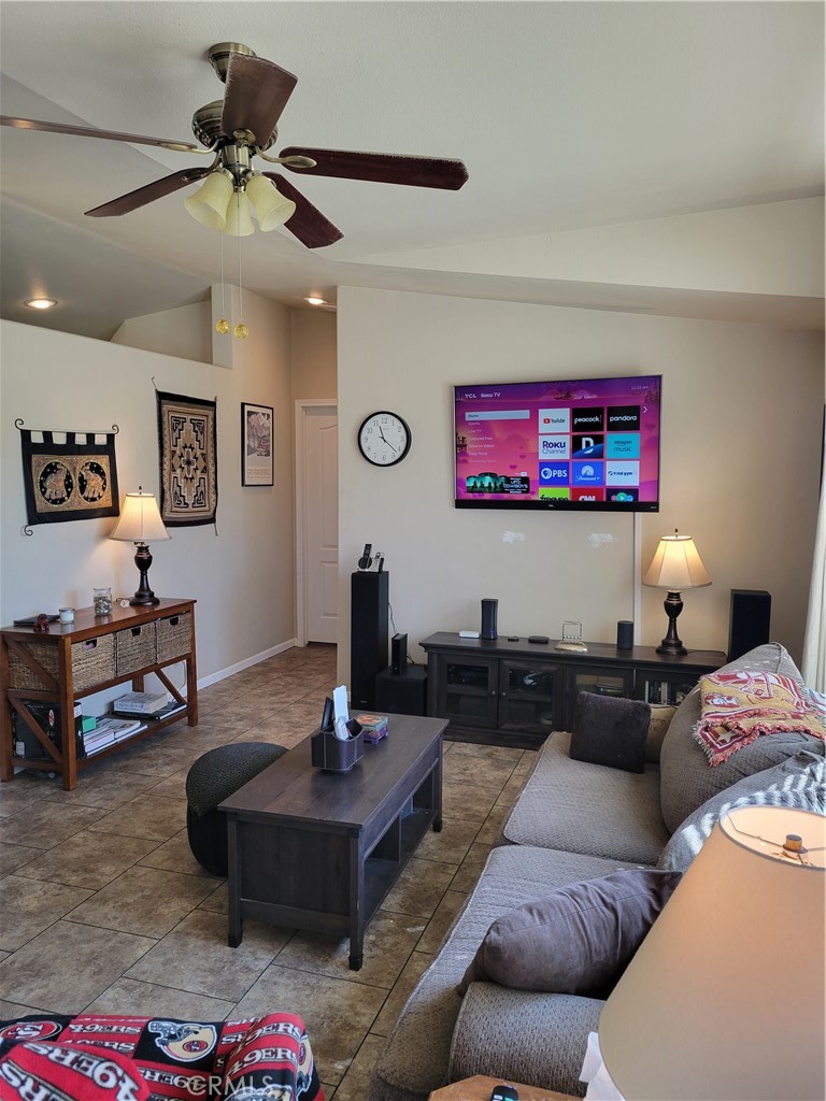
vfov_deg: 67.3
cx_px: 413
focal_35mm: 26
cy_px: 550
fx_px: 827
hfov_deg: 53.1
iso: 80
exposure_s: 1/120
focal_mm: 5.4
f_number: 1.8
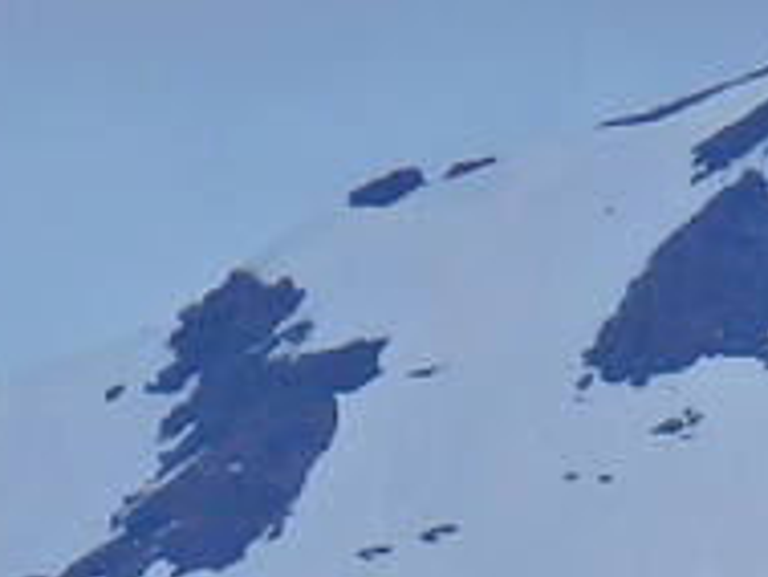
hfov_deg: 0.3
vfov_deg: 0.2
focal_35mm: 6419
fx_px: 142504
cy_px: 1556
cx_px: -317
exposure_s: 1/1600
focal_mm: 170
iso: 100
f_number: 5.6
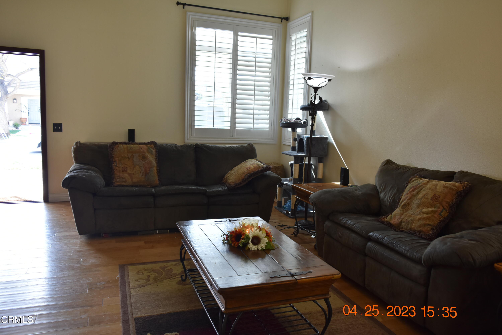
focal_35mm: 27
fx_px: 377
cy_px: 168
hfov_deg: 67.4
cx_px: 251
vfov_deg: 47.9
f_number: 4.5
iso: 400
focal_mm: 18
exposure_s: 1/80
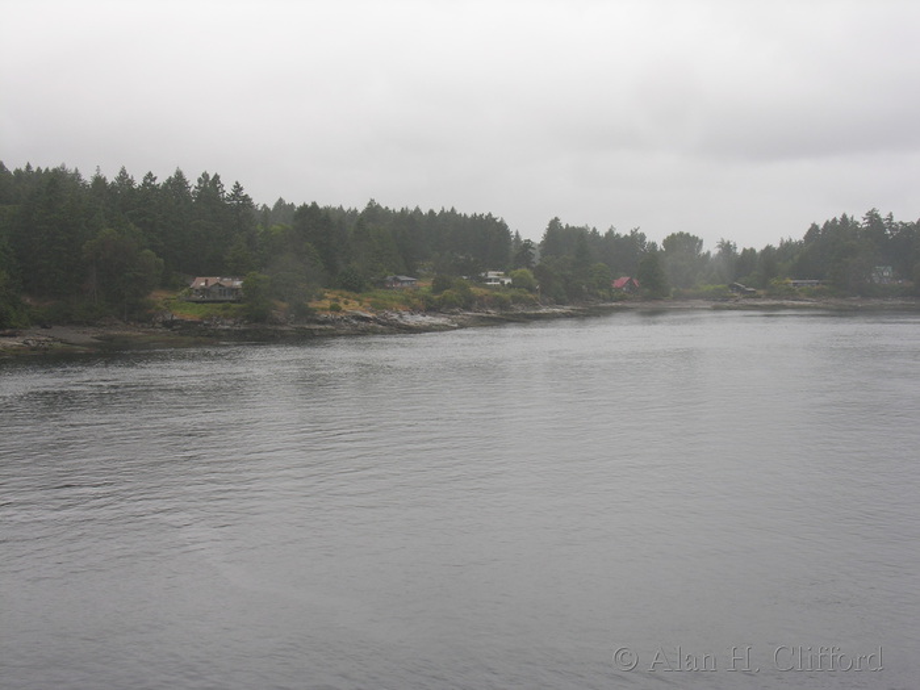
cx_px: 460
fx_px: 1329
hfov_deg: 38.2
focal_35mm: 50
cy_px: 345
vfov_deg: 29.1
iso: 50
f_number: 5.5
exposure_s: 1/112
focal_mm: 12.7
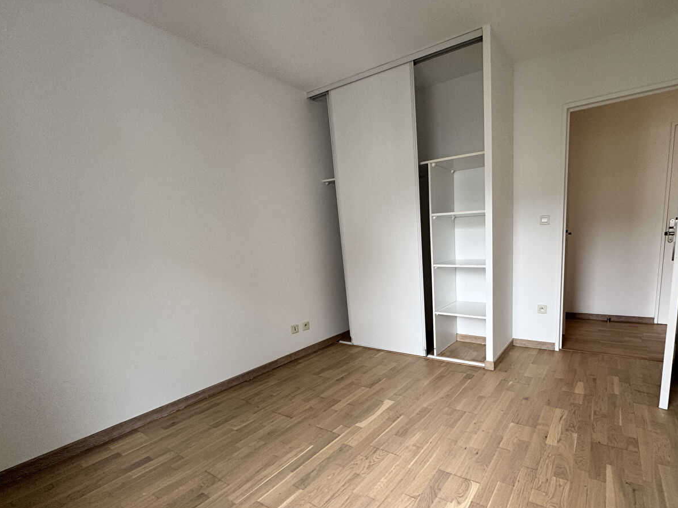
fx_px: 333
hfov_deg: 89.8
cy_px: 298
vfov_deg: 74.1
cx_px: 409
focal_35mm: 17
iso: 125
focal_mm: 2.22
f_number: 2.2
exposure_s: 1/99
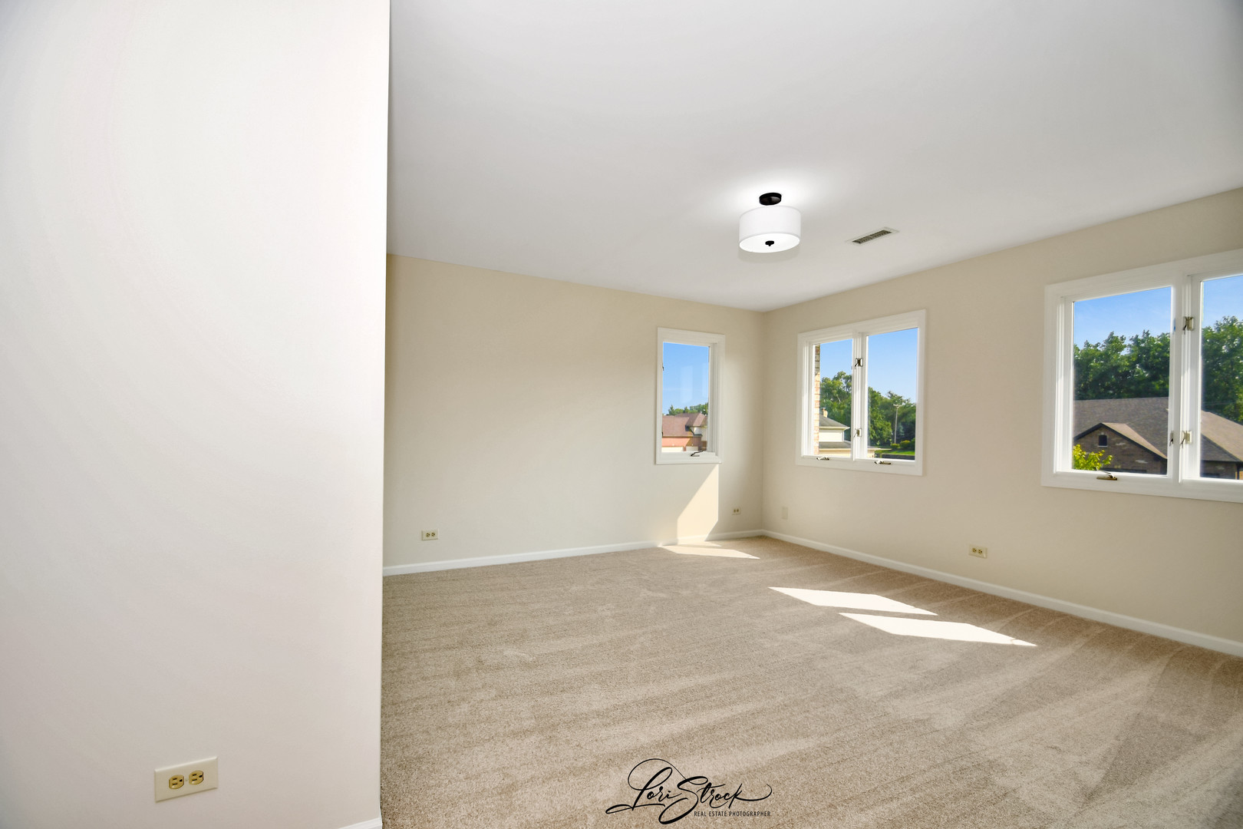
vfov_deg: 77.3
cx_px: 622
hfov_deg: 100.4
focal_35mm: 15
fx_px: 518
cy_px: 414
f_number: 8
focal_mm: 10
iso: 400
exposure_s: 1/1250
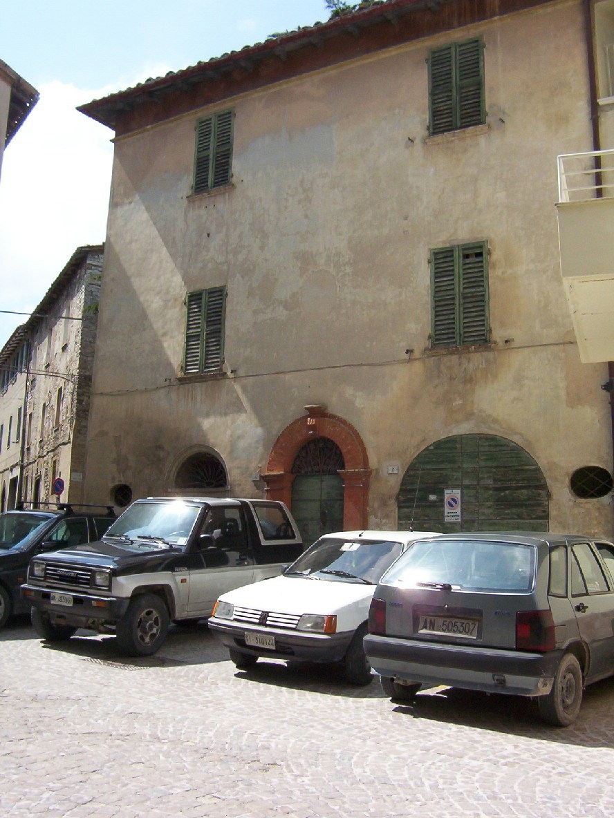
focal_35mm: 36
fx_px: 851
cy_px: 409
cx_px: 307
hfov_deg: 39.7
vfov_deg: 51.4
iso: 100
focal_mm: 5.54
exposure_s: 1/652
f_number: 5.24
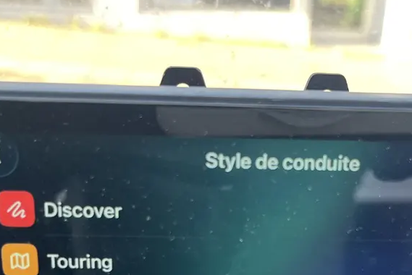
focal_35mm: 57
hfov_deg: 34.9
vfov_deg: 22.8
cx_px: 253
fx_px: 653
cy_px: 280
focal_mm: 5.1
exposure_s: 1/121
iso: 125
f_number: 1.6
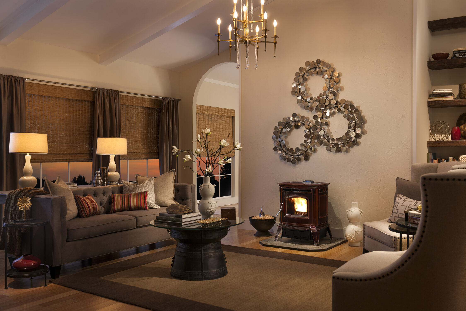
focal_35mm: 35
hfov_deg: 54.4
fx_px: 453
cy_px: 156
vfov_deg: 37.9
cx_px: 233
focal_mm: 35
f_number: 5.6
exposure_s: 4
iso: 100
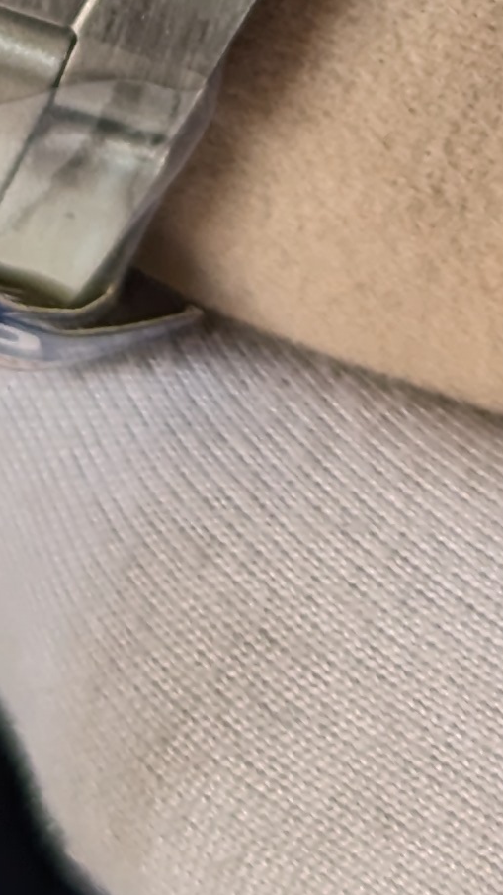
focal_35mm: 236
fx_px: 5596
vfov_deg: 8.7
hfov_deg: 5.1
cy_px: -739
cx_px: 107
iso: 47
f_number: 1.85
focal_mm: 6.81
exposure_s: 1/150
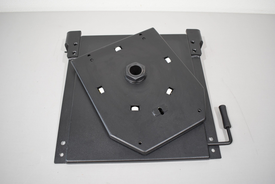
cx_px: 138
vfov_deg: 41.7
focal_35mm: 32
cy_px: 92
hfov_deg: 59.5
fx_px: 241
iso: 900
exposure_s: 1/125
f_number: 3.8
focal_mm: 21
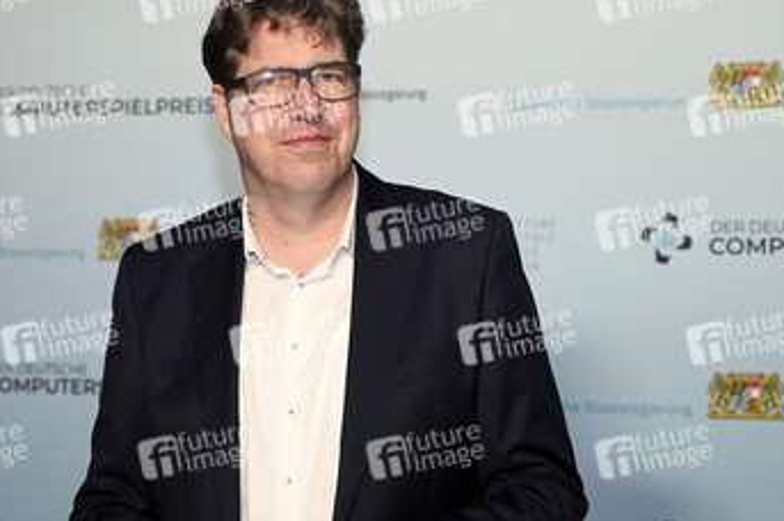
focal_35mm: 75
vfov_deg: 18.1
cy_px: 281
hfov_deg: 27.0
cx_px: 456
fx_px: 1632
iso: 1000
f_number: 4
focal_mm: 57
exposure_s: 1/160
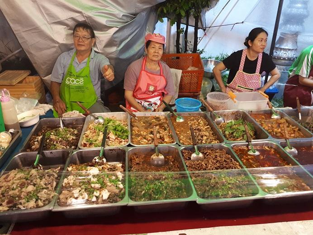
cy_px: 118
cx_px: 156
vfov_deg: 51.4
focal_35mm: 27
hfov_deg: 65.3
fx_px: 244
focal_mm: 3.6
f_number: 1.9
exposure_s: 1/33
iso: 200
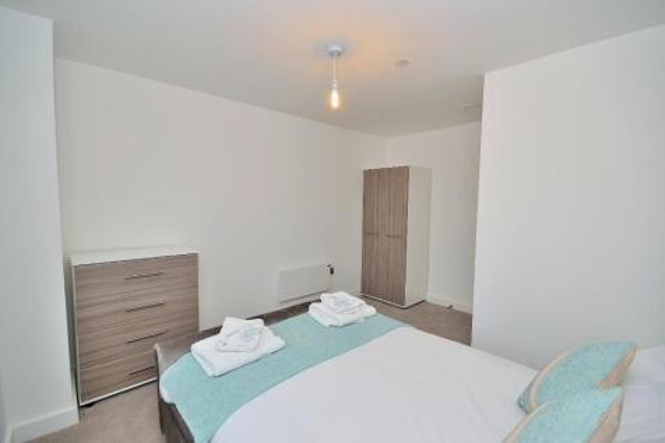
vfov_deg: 77.3
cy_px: 222
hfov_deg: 100.4
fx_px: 277
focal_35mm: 15
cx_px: 332
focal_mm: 10
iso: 200
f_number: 6.3
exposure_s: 1/20
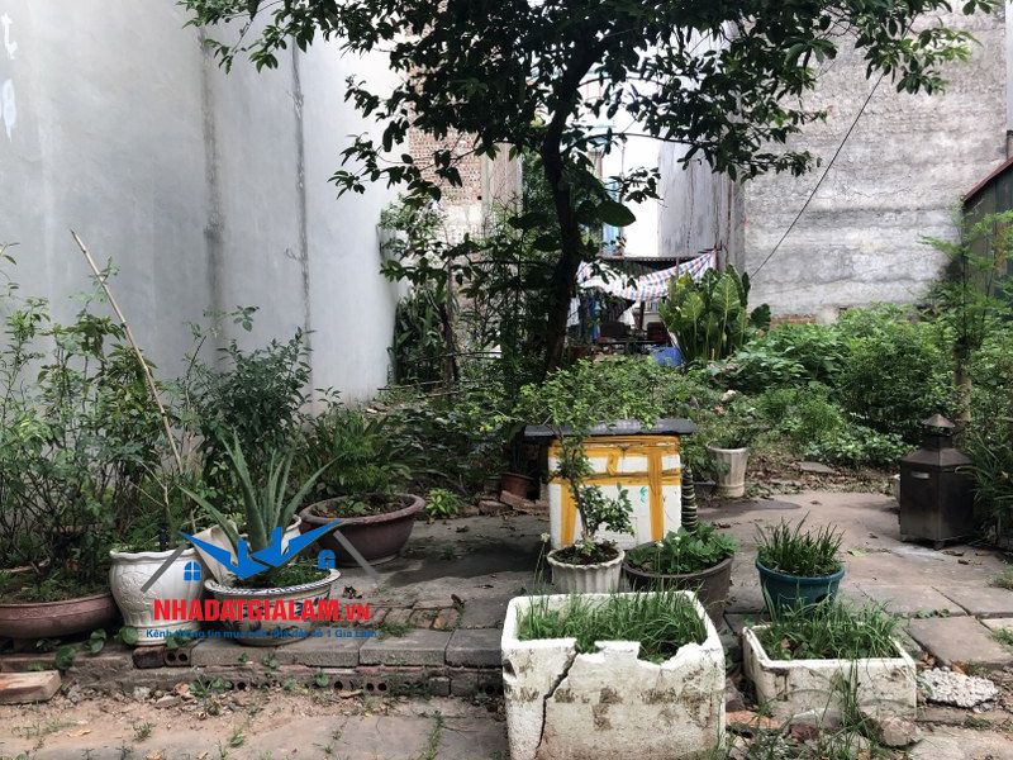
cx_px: 506
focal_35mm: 28
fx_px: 819
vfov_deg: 49.7
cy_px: 380
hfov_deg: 63.4
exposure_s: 1/120
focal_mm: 3.99
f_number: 1.8
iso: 32
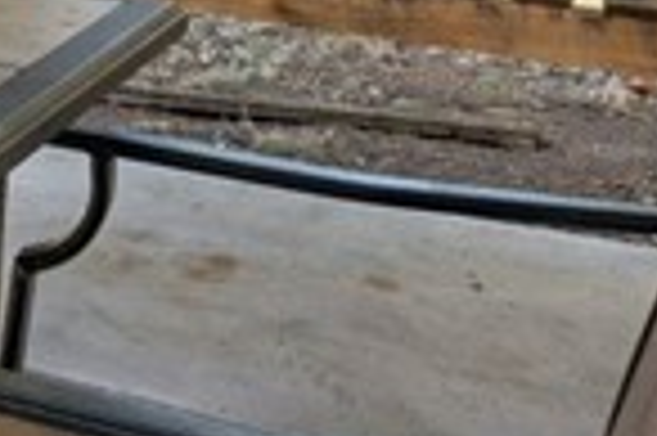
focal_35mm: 104
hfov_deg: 15.5
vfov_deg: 11.8
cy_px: -438
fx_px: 1896
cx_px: -680
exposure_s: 1/160
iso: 200
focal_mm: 14
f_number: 8
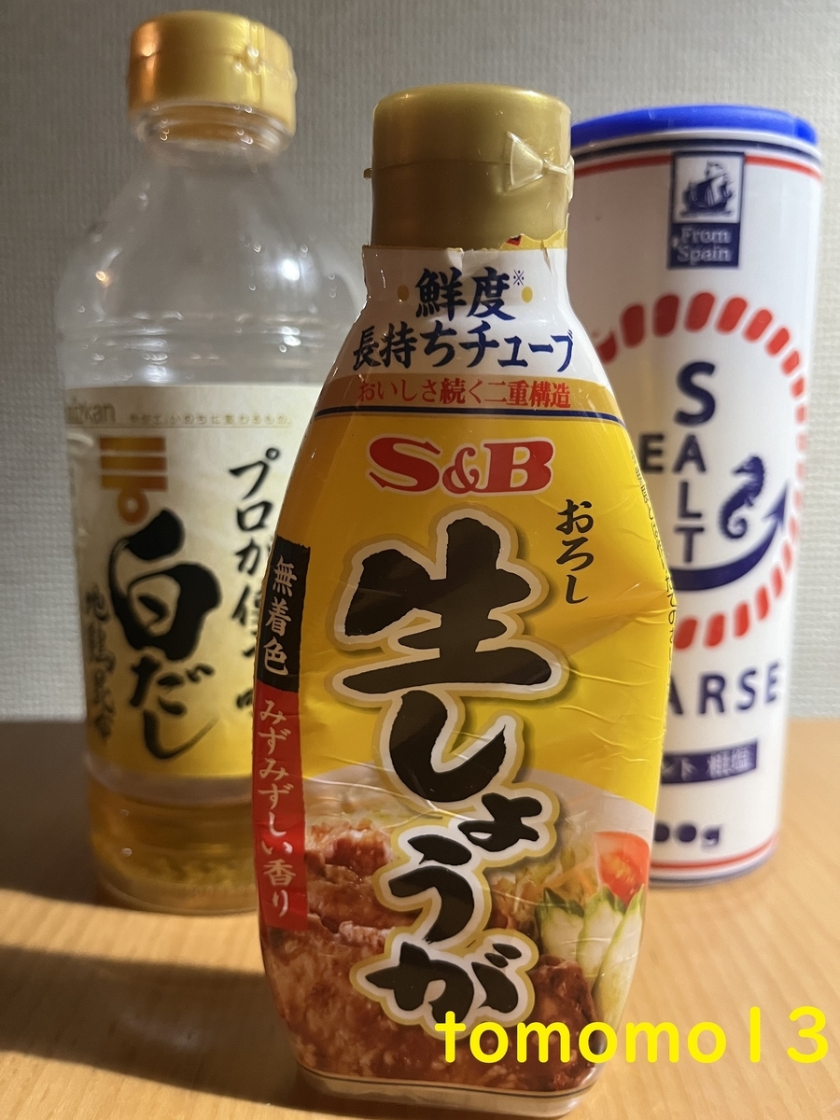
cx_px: 420
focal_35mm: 26
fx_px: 841
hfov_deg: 53.1
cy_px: 560
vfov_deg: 67.3
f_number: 1.6
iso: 500
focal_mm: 5.1
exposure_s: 1/50
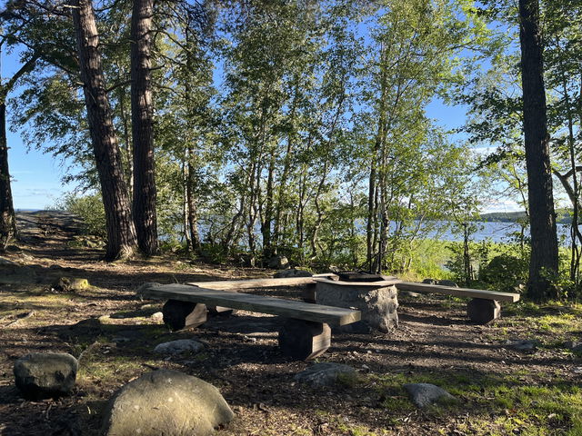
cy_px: 218
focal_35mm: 26
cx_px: 291
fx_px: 437
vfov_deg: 53.1
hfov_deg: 67.3
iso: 50
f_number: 1.6
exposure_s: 1/1186
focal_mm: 5.1
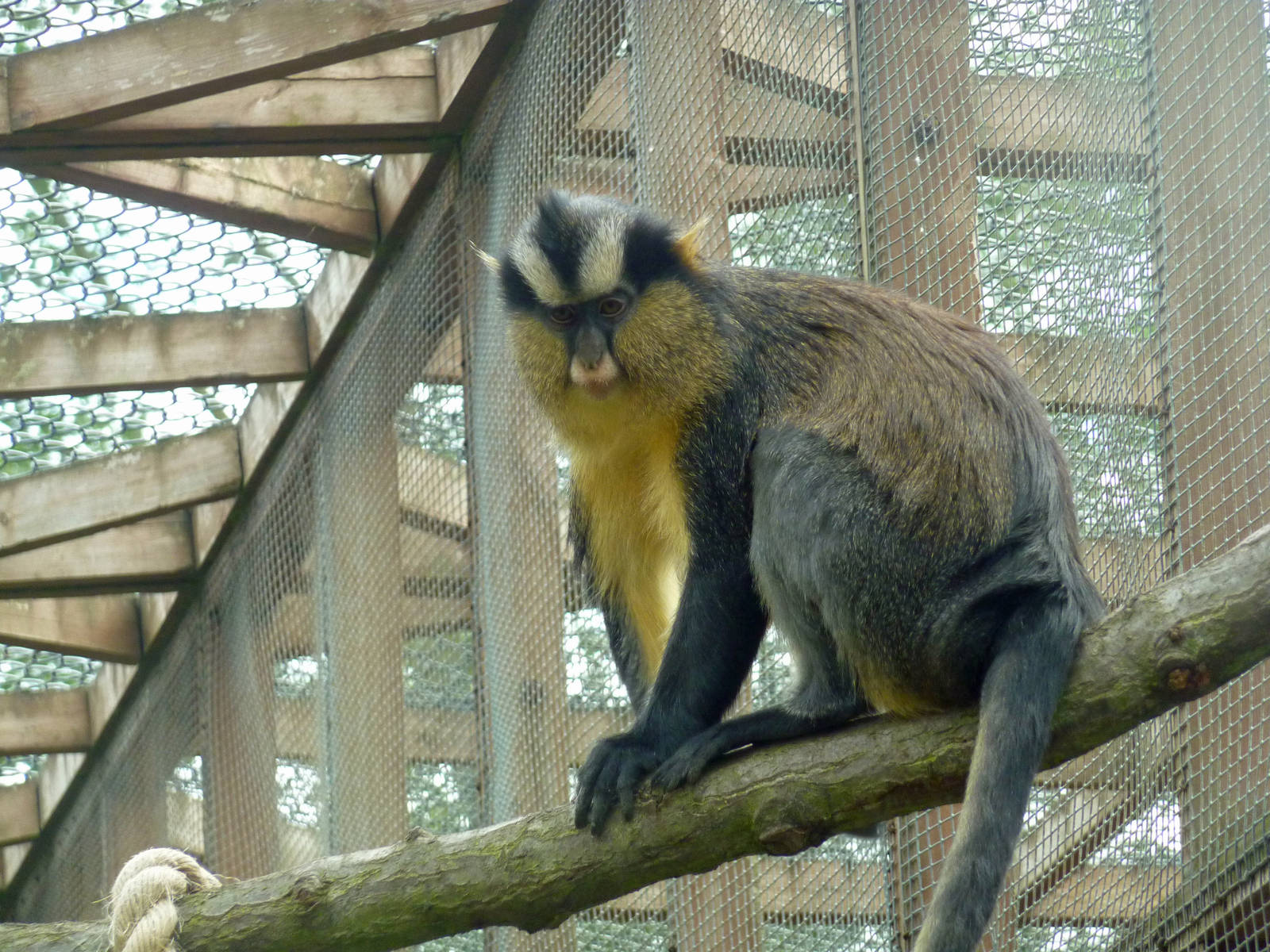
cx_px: 635
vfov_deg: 5.0
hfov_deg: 6.6
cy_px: 476
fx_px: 11006
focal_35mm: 300
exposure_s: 1/125
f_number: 4.9
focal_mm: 49.2
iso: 200
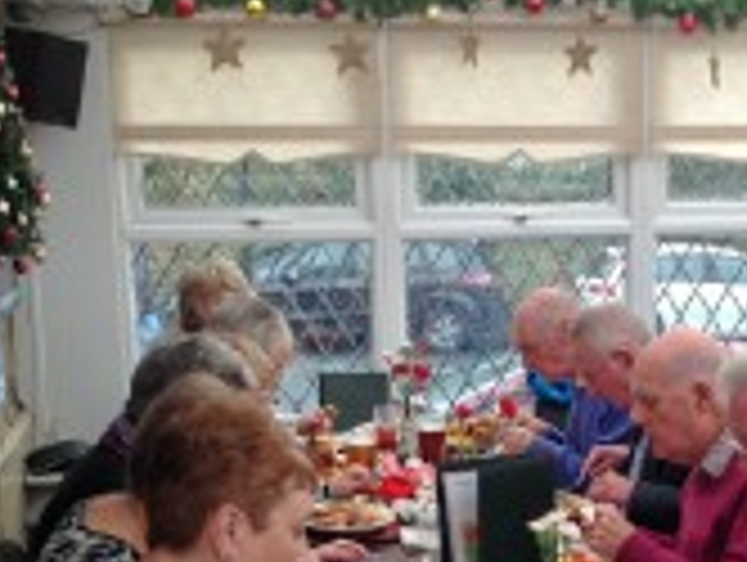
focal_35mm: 84
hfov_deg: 23.1
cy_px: 553
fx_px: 1815
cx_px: 544
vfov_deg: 17.2
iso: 50
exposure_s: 1/60
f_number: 2.4
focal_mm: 4.28
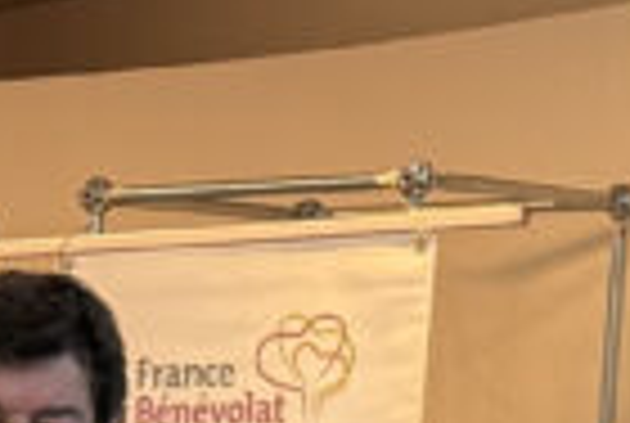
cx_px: -526
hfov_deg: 7.3
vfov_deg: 4.8
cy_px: 1246
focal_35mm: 273
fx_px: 4788
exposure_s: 1/60
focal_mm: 6.76
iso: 100
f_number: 1.78
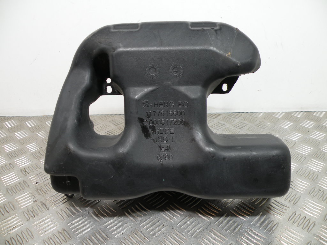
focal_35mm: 27
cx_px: 164
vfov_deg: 51.4
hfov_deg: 65.3
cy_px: 122
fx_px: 255
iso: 86
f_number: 2.8
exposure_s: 1/64.6
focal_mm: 4.7
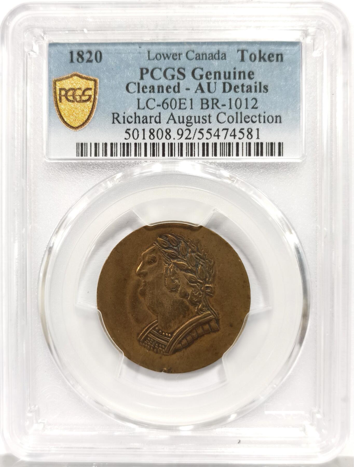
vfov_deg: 35.4
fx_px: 731
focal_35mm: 54
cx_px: 177
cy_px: 234
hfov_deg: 27.2
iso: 200
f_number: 16
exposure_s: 1/100
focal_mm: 5.56
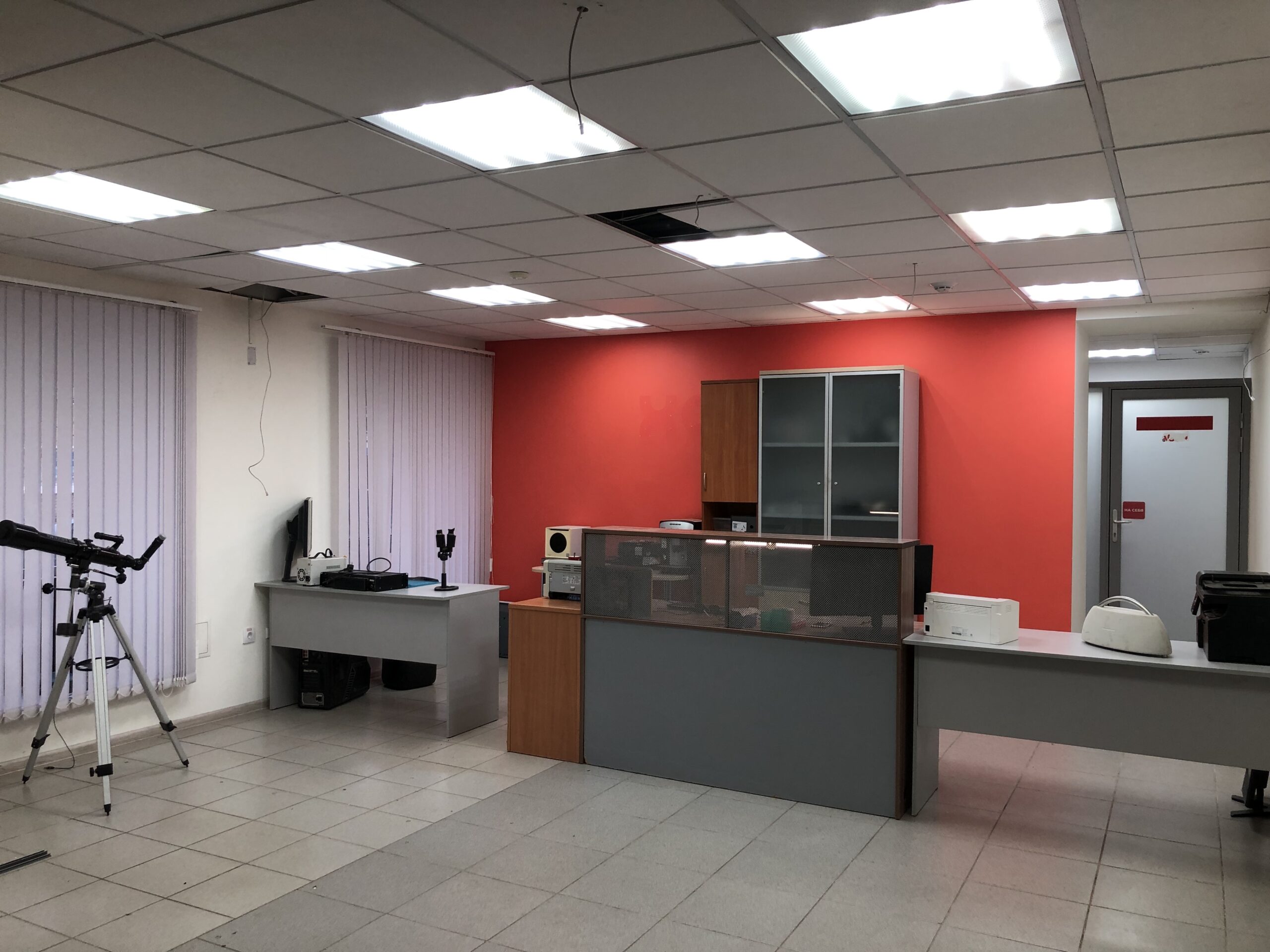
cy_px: 476
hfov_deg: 63.4
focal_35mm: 28
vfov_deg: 49.7
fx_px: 1027
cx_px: 635
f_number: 1.8
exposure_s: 1/33
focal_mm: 4
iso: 20
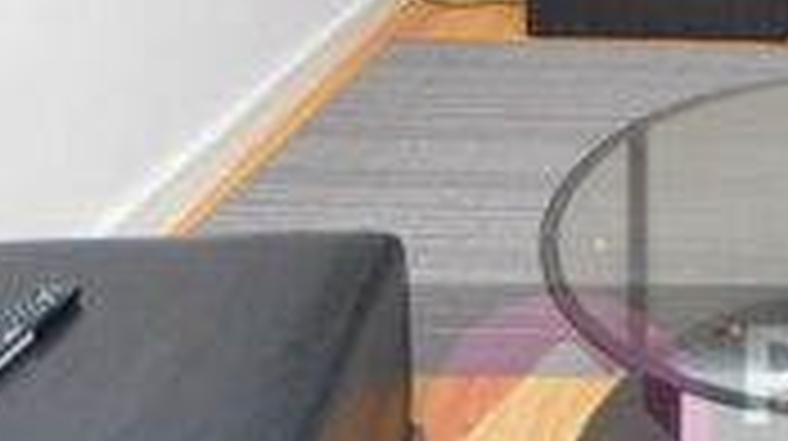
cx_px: 1000
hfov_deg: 28.1
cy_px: -328
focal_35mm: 63
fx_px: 1315
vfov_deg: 16.3
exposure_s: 1/60
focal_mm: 10
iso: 2500
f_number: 4
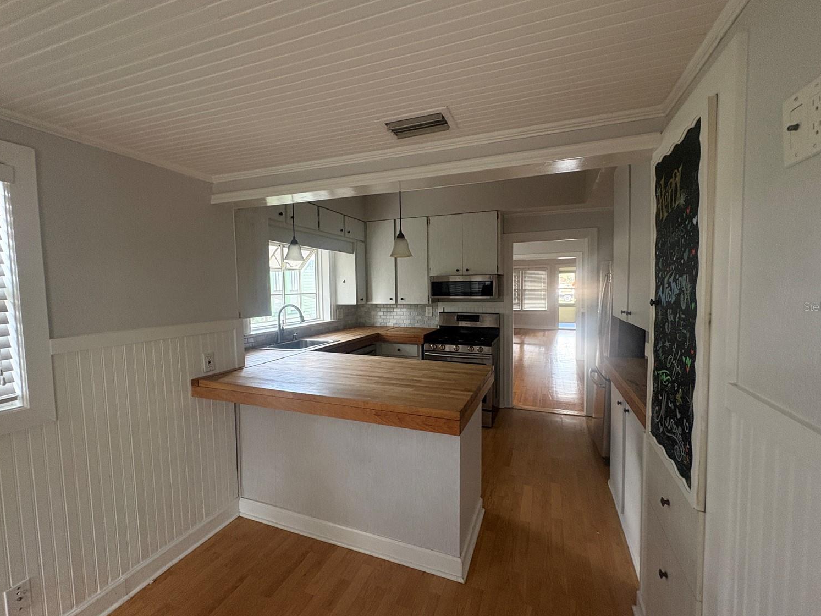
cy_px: 306
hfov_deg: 98.2
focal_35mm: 15
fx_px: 356
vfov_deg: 81.8
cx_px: 416
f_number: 2.2
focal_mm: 2.22
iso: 250
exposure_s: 1/60
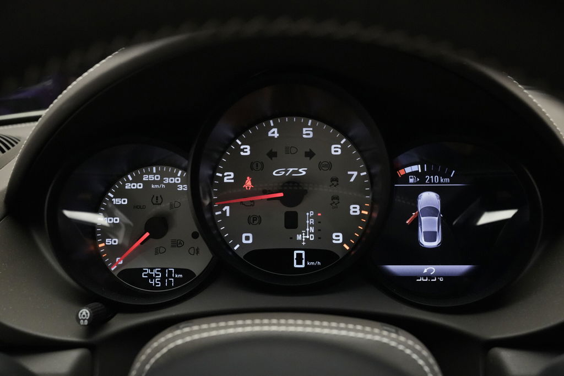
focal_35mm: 35
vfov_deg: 37.8
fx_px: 548
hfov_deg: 54.4
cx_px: 282
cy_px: 188
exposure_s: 1/60
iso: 12800
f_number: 5.6
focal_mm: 35
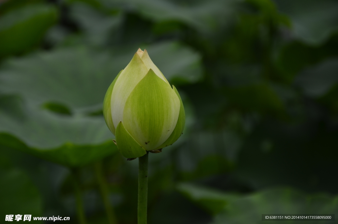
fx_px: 1476
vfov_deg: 8.7
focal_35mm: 158
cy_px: 112
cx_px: 169
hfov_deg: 13.1
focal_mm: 105
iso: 125
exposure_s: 1/400
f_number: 6.3
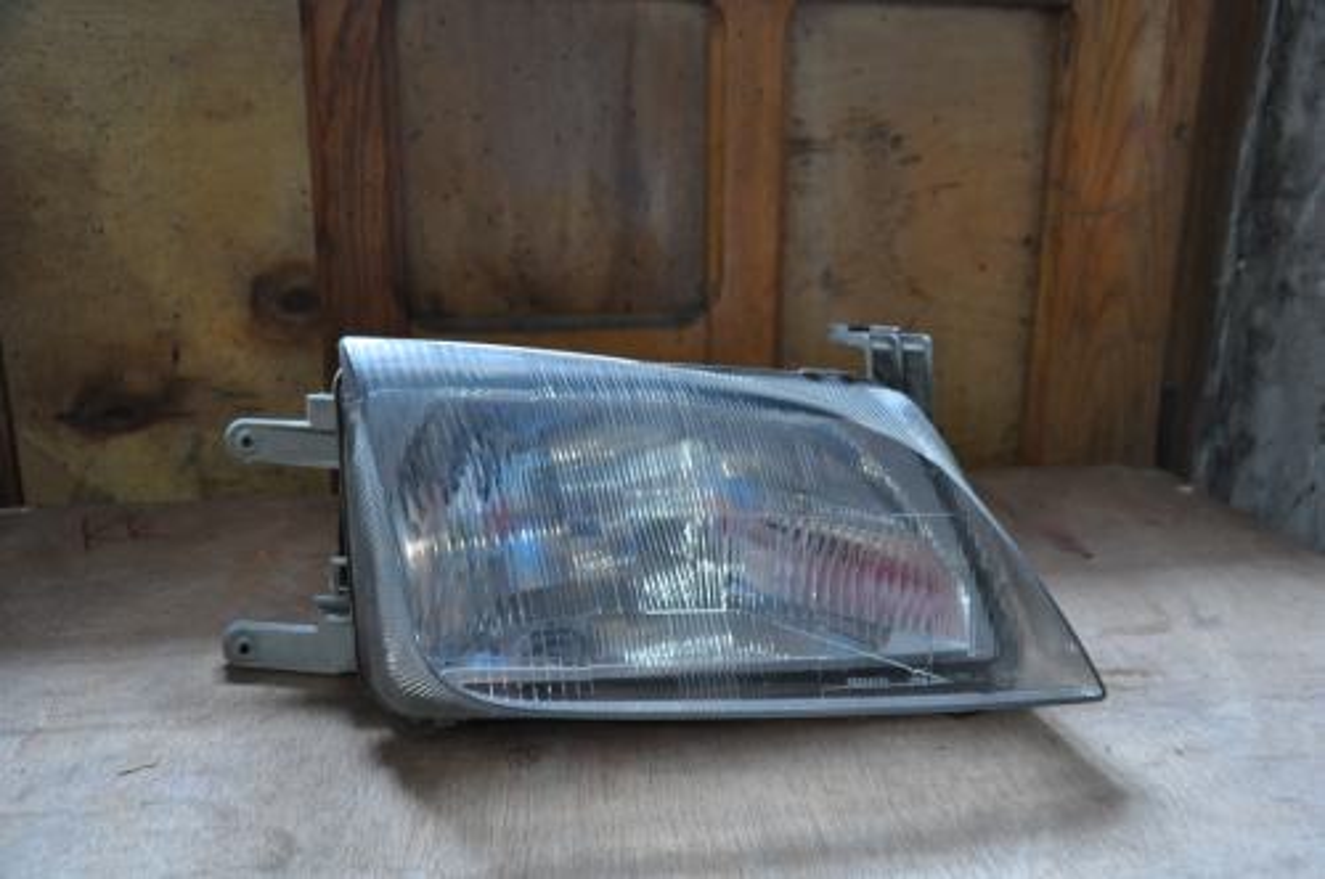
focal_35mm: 33
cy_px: 440
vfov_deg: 39.9
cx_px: 662
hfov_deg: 57.3
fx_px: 1213
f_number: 3.8
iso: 1600
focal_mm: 22
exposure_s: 1/13
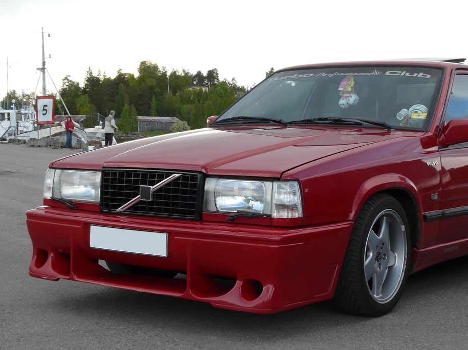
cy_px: 185
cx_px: 306
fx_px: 946
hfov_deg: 27.6
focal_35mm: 70
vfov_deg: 21.0
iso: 100
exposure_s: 1/125
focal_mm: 8.3
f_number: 4
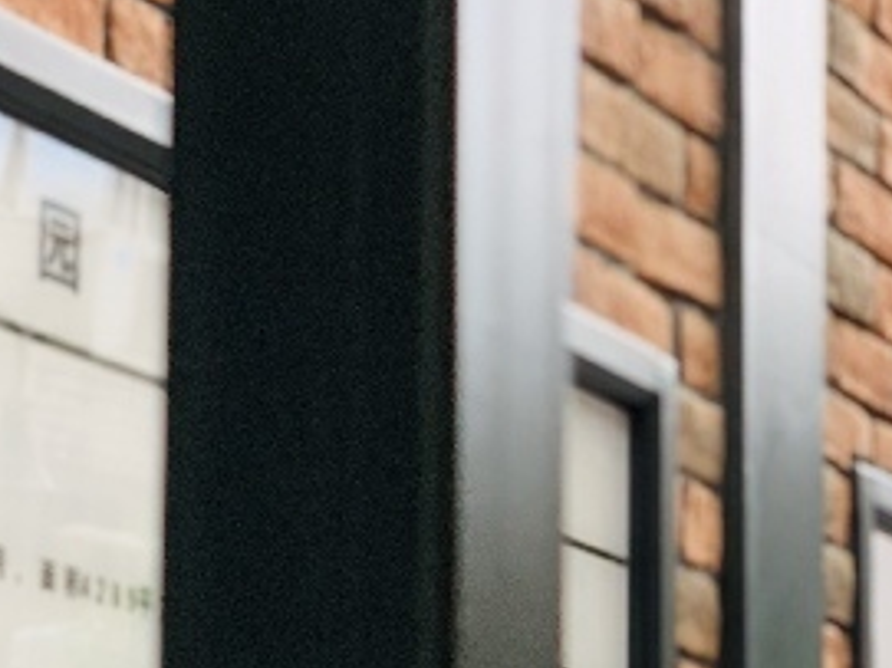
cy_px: 553
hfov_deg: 13.7
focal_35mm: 142
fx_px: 3657
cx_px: -12
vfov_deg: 10.4
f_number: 2.4
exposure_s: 1/119
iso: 80
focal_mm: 6
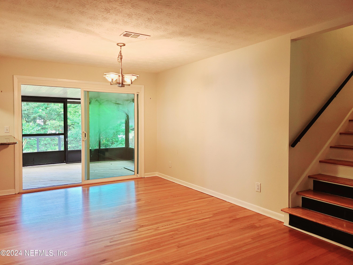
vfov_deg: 53.1
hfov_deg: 67.3
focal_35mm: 26
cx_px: 176
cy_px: 132
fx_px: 265
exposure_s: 1/60.2
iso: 160
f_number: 1.8
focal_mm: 5.4
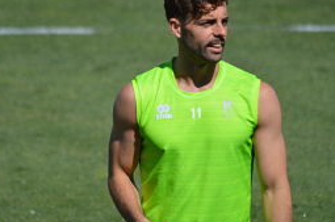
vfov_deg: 1.9
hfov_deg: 2.9
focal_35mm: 707
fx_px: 6567
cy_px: 87
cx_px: 163
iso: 250
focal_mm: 300
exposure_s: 1/2000
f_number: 5.6
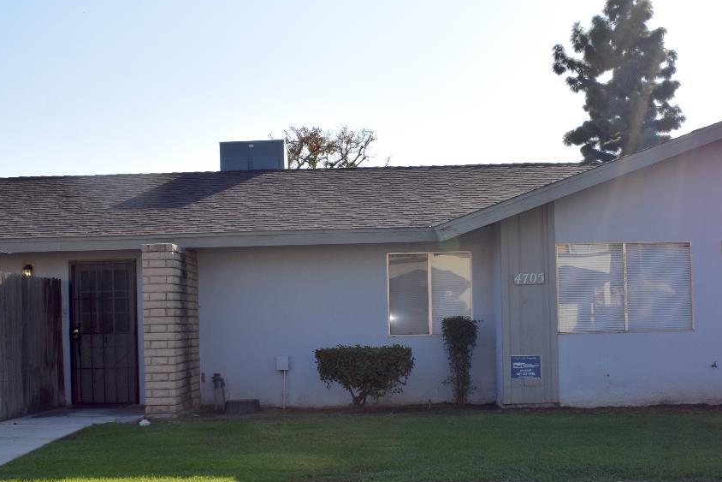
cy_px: 324
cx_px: 389
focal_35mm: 48
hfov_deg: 41.1
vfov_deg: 27.9
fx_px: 963
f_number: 10
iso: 100
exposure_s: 1/200
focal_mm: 18
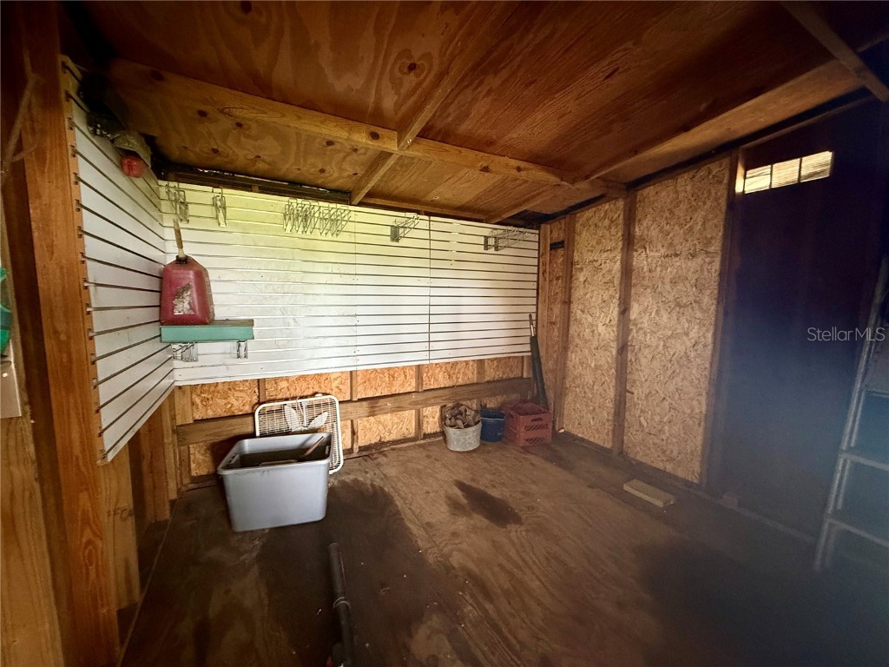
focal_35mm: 14
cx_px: 444
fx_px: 360
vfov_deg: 85.7
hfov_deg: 102.1
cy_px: 334
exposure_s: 1/60
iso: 640
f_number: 2.2
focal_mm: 2.22
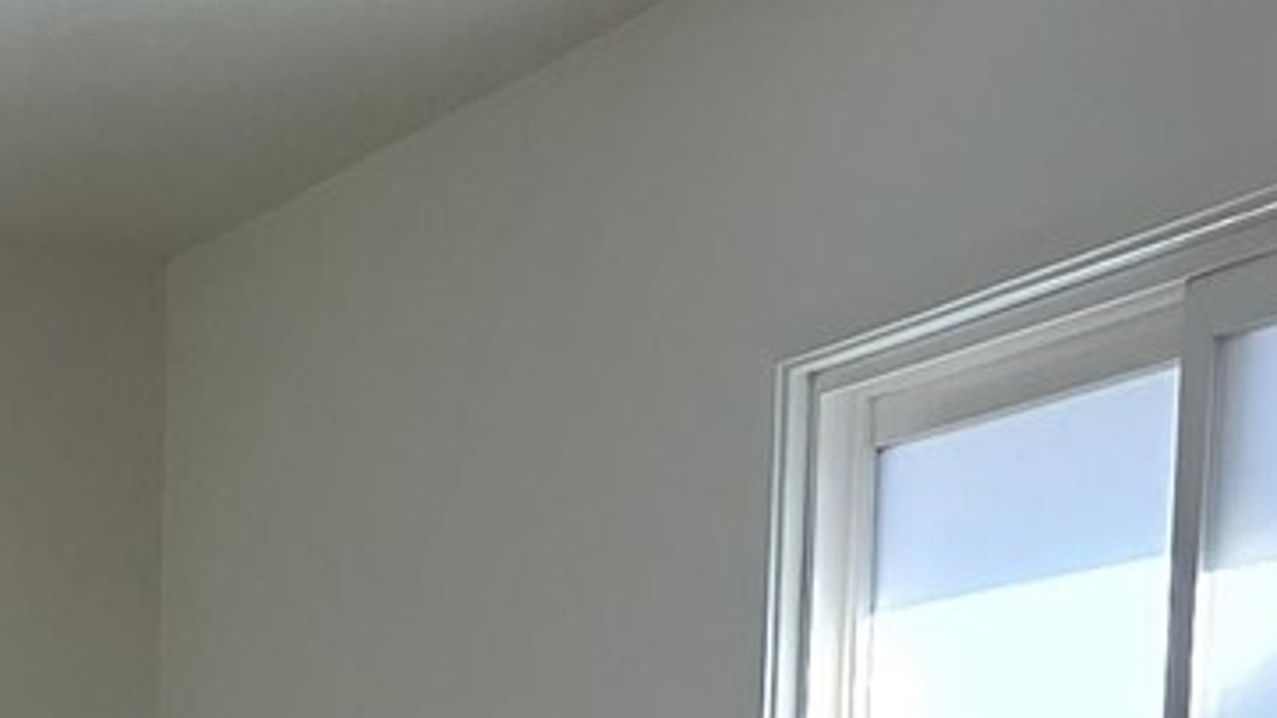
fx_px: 5417
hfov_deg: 13.3
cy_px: 1846
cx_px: 53
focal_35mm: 160
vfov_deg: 7.1
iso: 40
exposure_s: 1/120
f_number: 1.7
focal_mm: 6.3
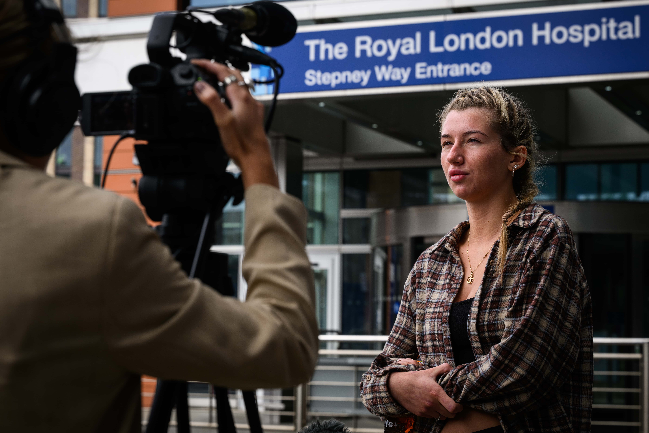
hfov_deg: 26.6
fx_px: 1370
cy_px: 205
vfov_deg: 17.9
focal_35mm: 76
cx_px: 347
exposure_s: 1/500
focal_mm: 70
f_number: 6.3
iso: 250
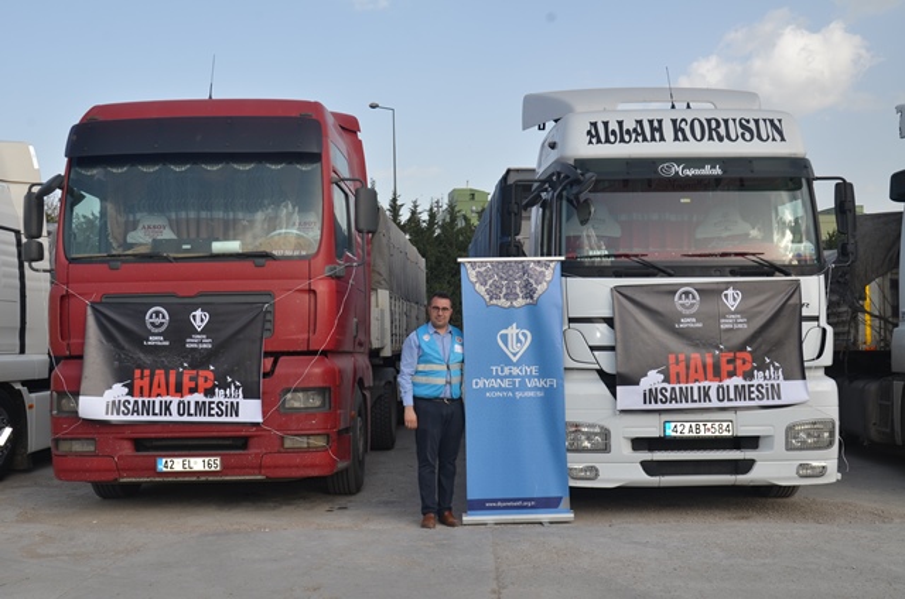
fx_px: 978
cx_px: 452
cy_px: 300
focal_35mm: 39
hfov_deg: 49.6
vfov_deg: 34.1
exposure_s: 1/125
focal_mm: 26
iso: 125
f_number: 10
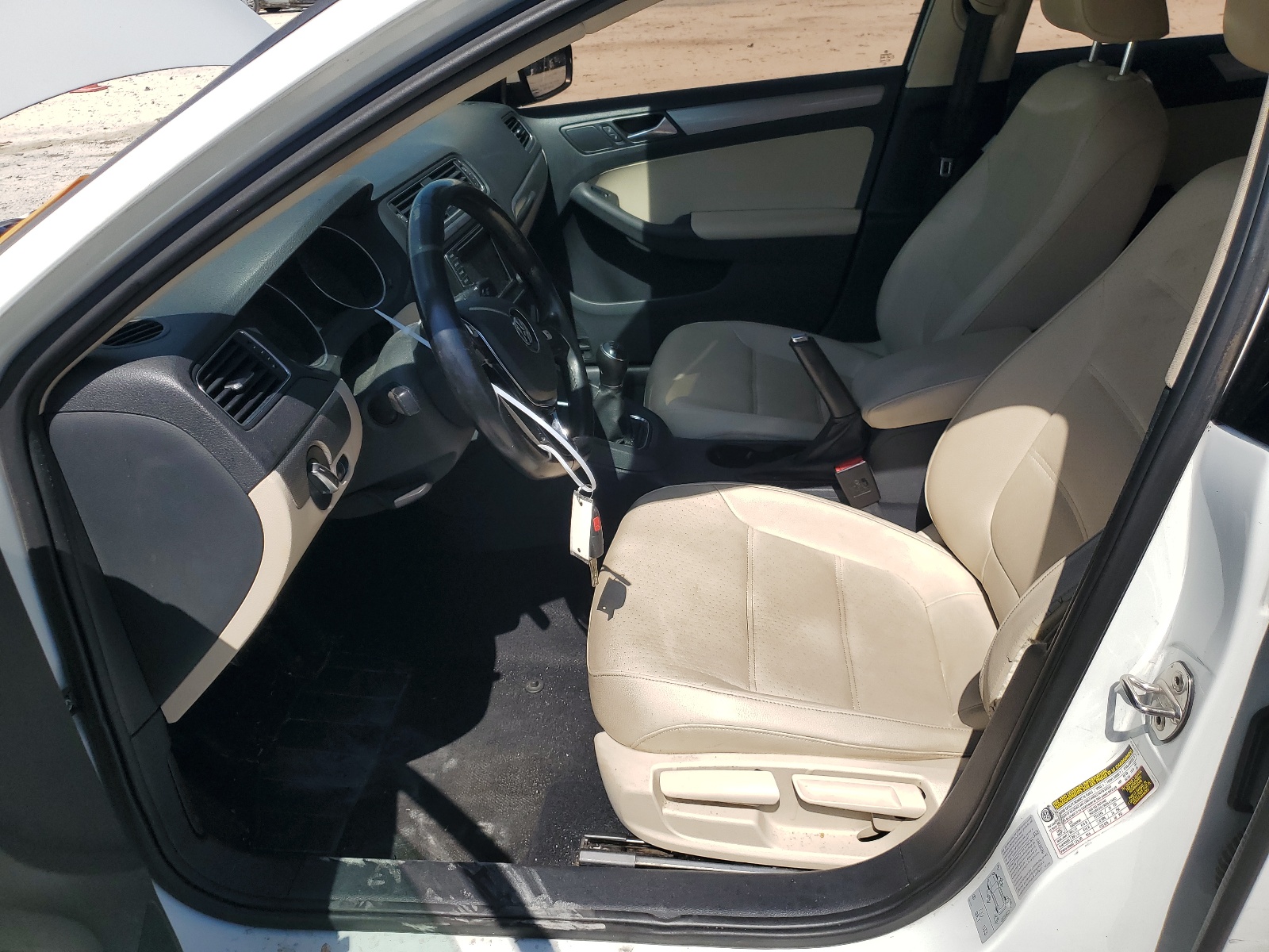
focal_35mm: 26
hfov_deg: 67.3
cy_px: 476
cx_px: 634
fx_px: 953
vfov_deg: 53.1
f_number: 1.5
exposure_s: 1/3333
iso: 50
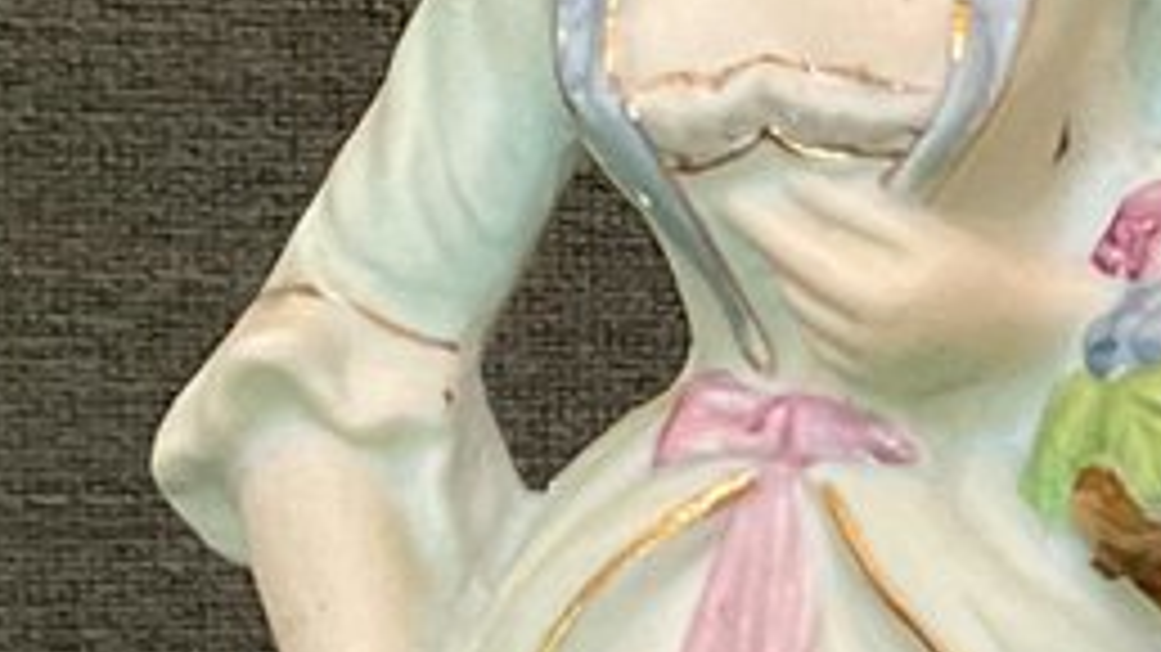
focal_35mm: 185
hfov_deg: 11.2
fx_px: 5694
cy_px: 933
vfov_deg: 6.5
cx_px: 1685
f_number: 1.8
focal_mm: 3
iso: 250
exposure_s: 1/60
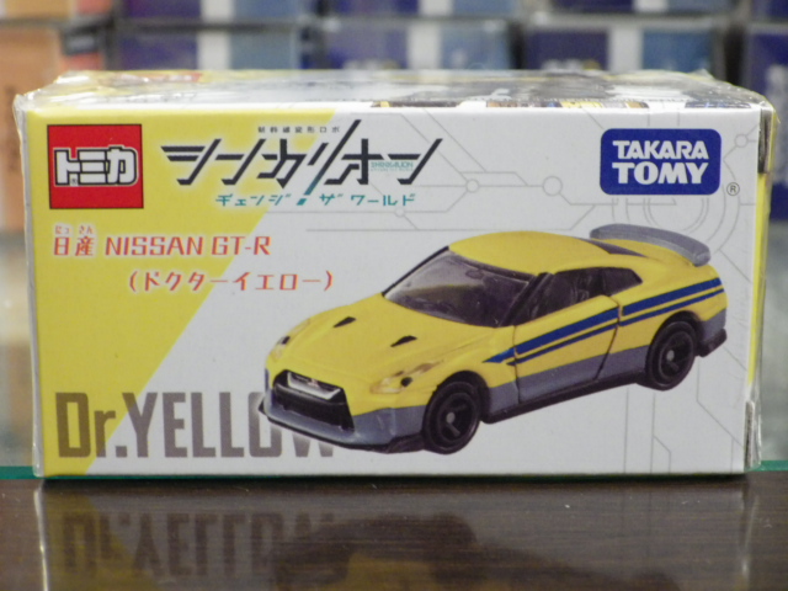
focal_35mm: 71
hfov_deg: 27.4
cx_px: 394
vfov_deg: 20.7
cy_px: 296
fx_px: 1616
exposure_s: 1/30
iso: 800
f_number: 4.2
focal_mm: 12.8
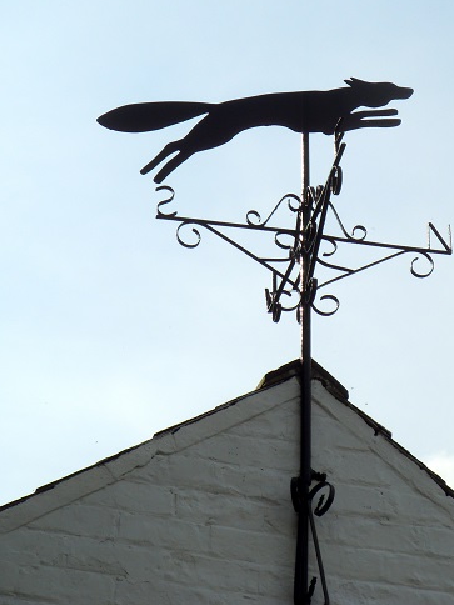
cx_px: 280
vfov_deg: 13.6
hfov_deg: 10.2
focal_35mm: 145
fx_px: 2536
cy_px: 281
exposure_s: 1/350
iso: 80
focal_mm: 19.8
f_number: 8
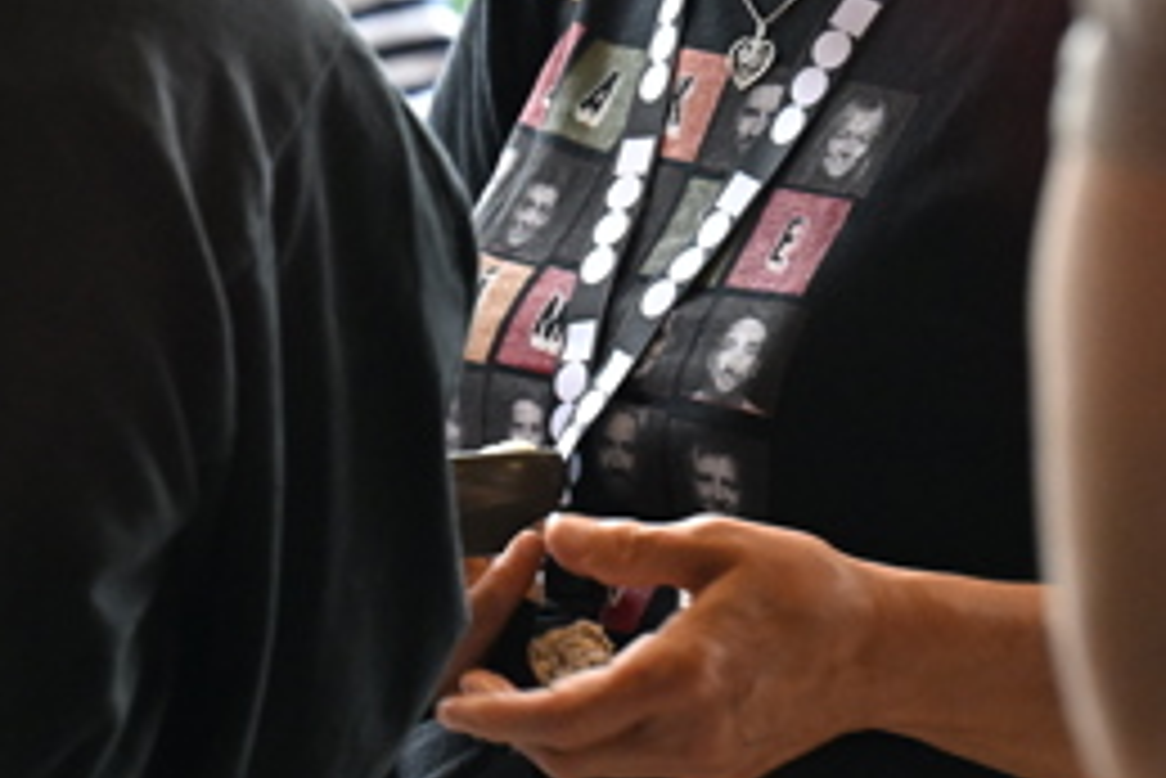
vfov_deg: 3.0
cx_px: 567
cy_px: 76
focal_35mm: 453
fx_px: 14680
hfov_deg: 4.5
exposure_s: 1/100
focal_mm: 170
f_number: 5
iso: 5000
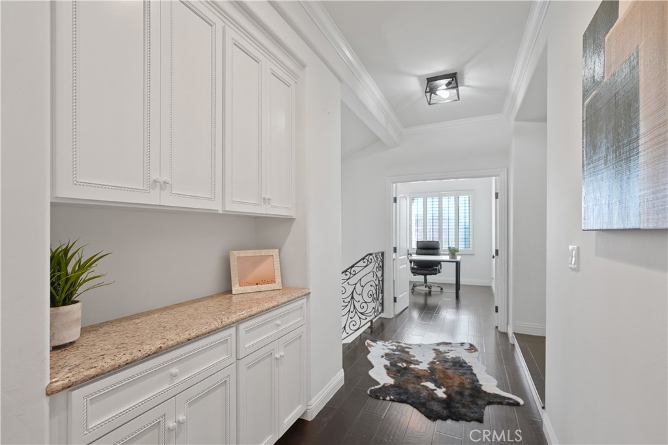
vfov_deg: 73.8
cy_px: 222
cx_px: 334
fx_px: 297
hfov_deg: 96.7
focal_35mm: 16
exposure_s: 1/15
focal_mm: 16
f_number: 4.5
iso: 800
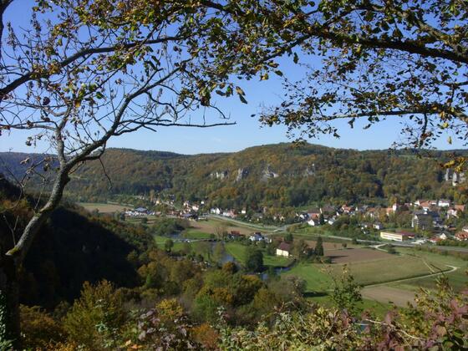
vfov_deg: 37.7
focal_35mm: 38
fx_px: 514
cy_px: 176
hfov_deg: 49.0
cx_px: 234
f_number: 4.9
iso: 50
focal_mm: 6.3
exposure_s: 1/419
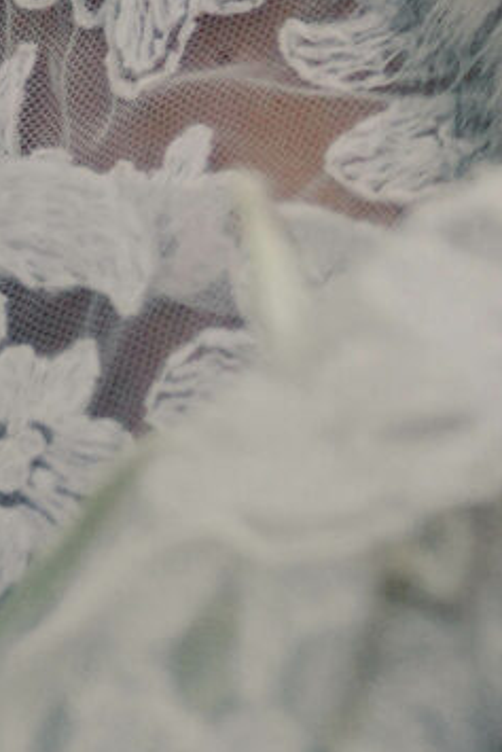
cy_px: -1498
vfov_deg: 3.7
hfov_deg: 2.5
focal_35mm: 541
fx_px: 11304
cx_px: 1549
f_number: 2.8
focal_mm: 50
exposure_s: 1/1000
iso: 640
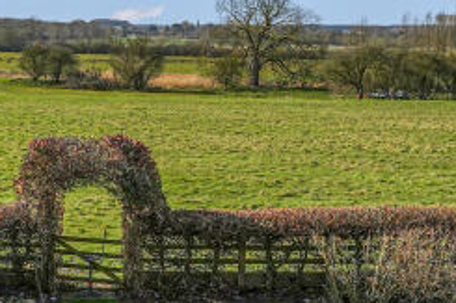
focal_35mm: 67
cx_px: 80
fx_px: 848
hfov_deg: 29.3
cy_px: 40
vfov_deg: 20.0
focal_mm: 16
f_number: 8
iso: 400
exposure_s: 1/1250
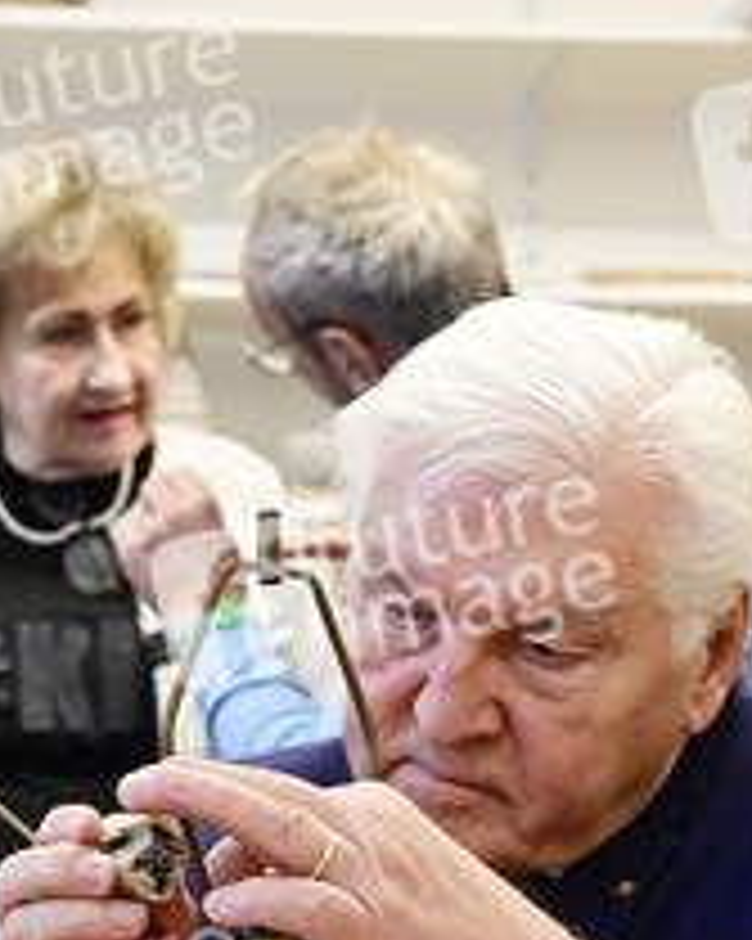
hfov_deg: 21.7
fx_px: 1949
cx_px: 513
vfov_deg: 26.4
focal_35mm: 70
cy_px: 810
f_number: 4.5
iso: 2500
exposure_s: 1/200
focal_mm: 39
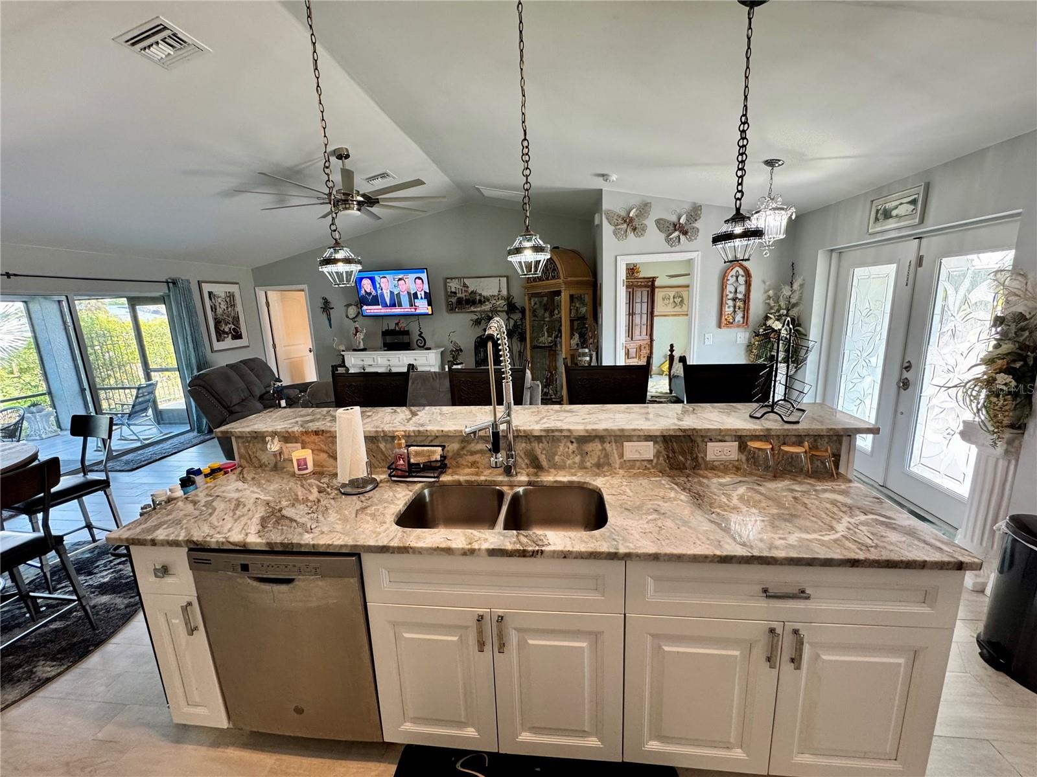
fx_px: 419
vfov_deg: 85.7
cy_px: 388
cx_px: 518
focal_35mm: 14
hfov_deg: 102.1
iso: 200
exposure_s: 1/60
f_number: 2.2
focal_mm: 2.22
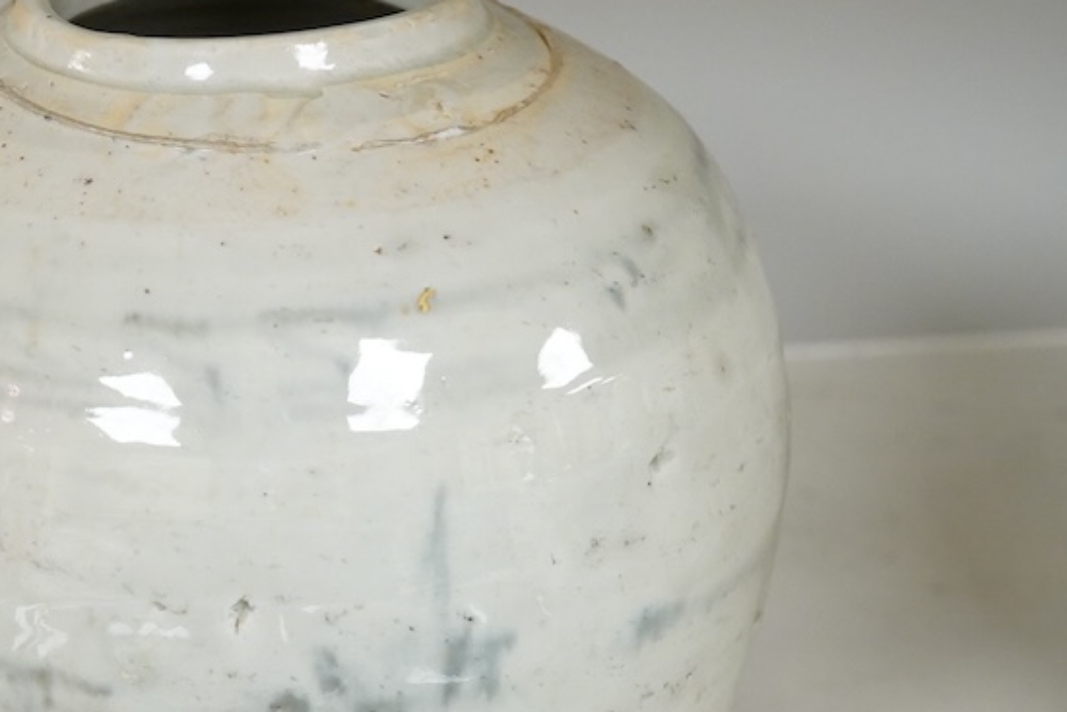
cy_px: 456
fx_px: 2727
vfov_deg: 14.9
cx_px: 243
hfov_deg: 21.9
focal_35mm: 92
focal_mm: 30
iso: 2500
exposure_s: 1/160
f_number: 7.1
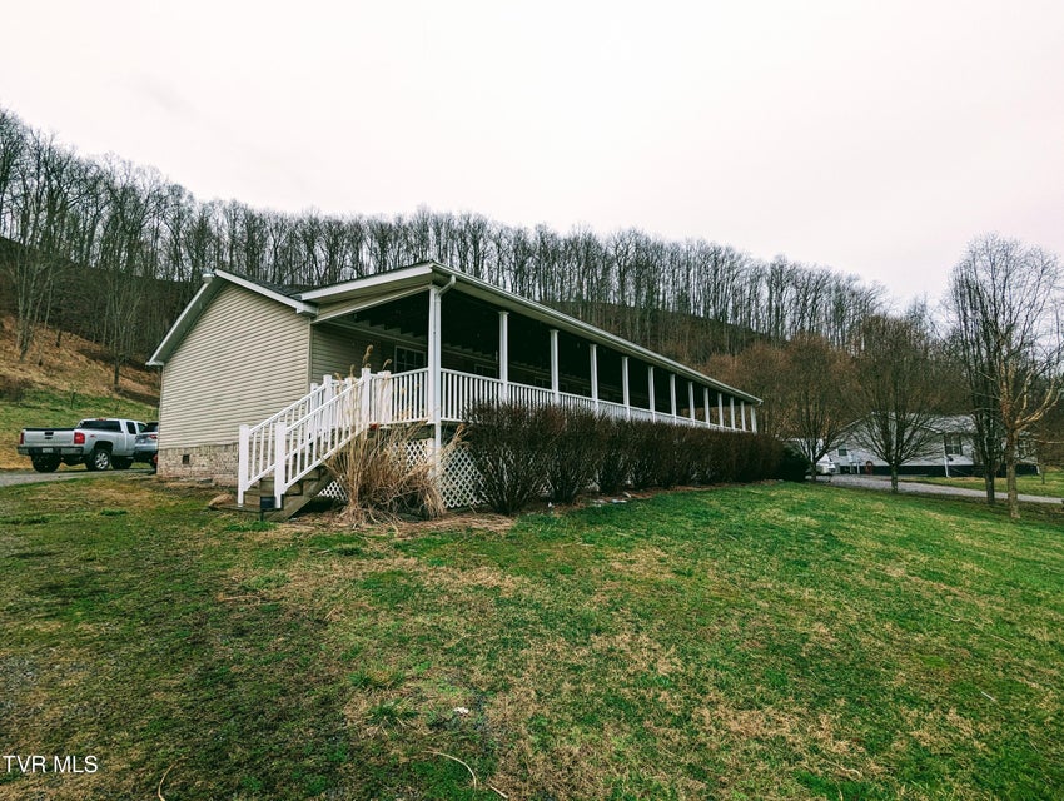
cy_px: 400
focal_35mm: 16
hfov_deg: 94.4
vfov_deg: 78.2
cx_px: 532
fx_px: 492
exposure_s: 1/547
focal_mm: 2.35
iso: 52
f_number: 2.2
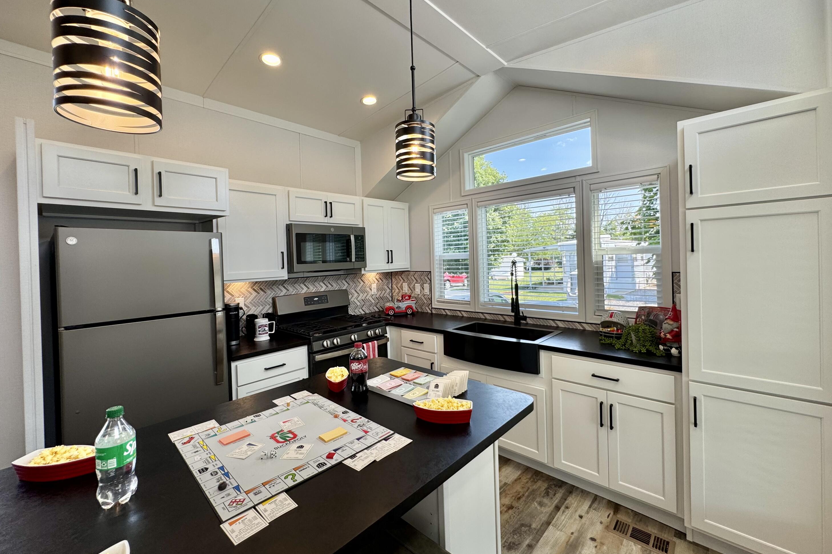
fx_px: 347
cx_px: 424
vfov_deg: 77.3
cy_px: 262
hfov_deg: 100.4
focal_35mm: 15
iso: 40
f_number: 2.2
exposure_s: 1/144
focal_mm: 2.22
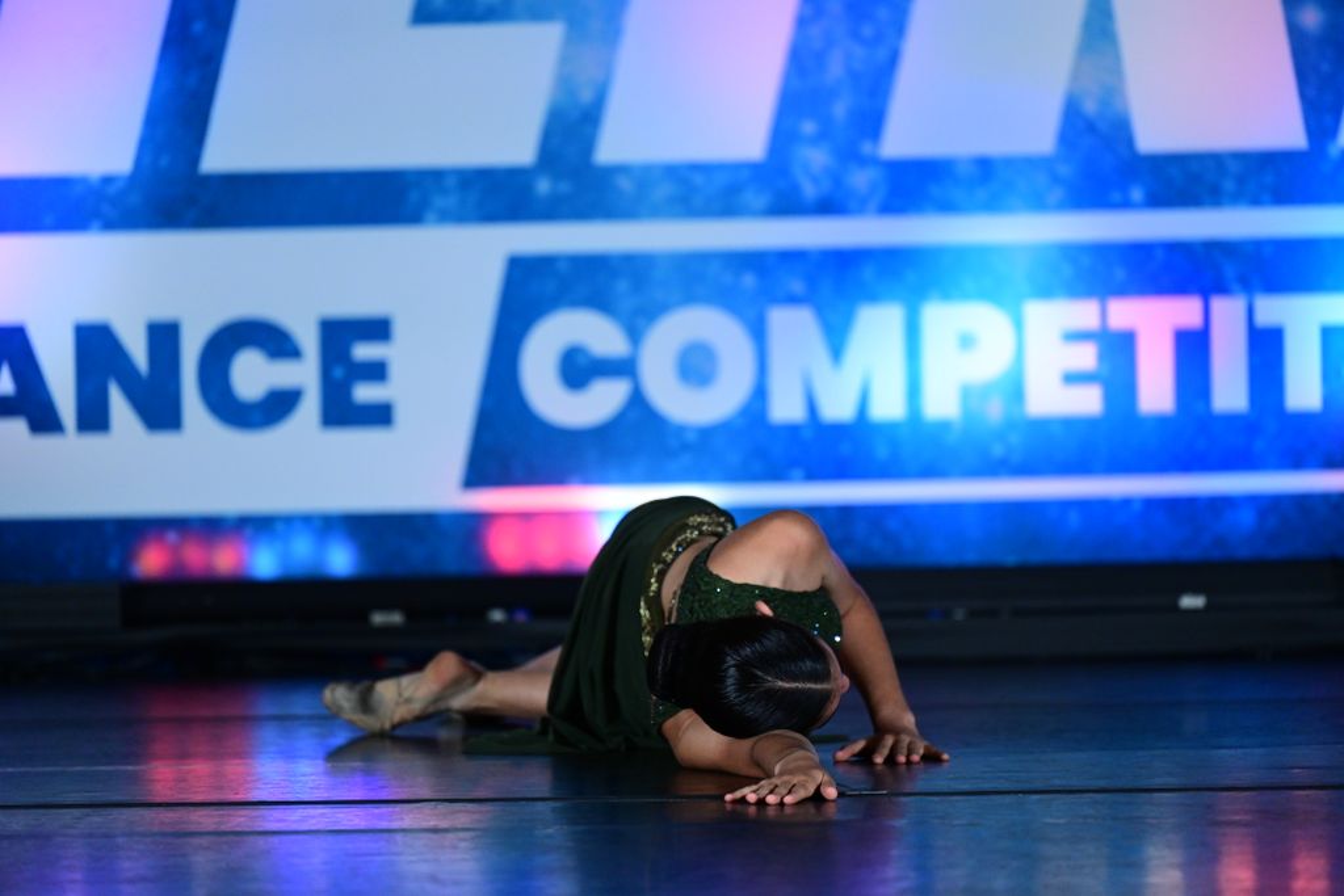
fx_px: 7467
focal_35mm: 200
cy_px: 448
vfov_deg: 6.9
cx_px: 672
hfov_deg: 10.3
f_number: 3.2
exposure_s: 1/1000
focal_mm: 200
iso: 3200
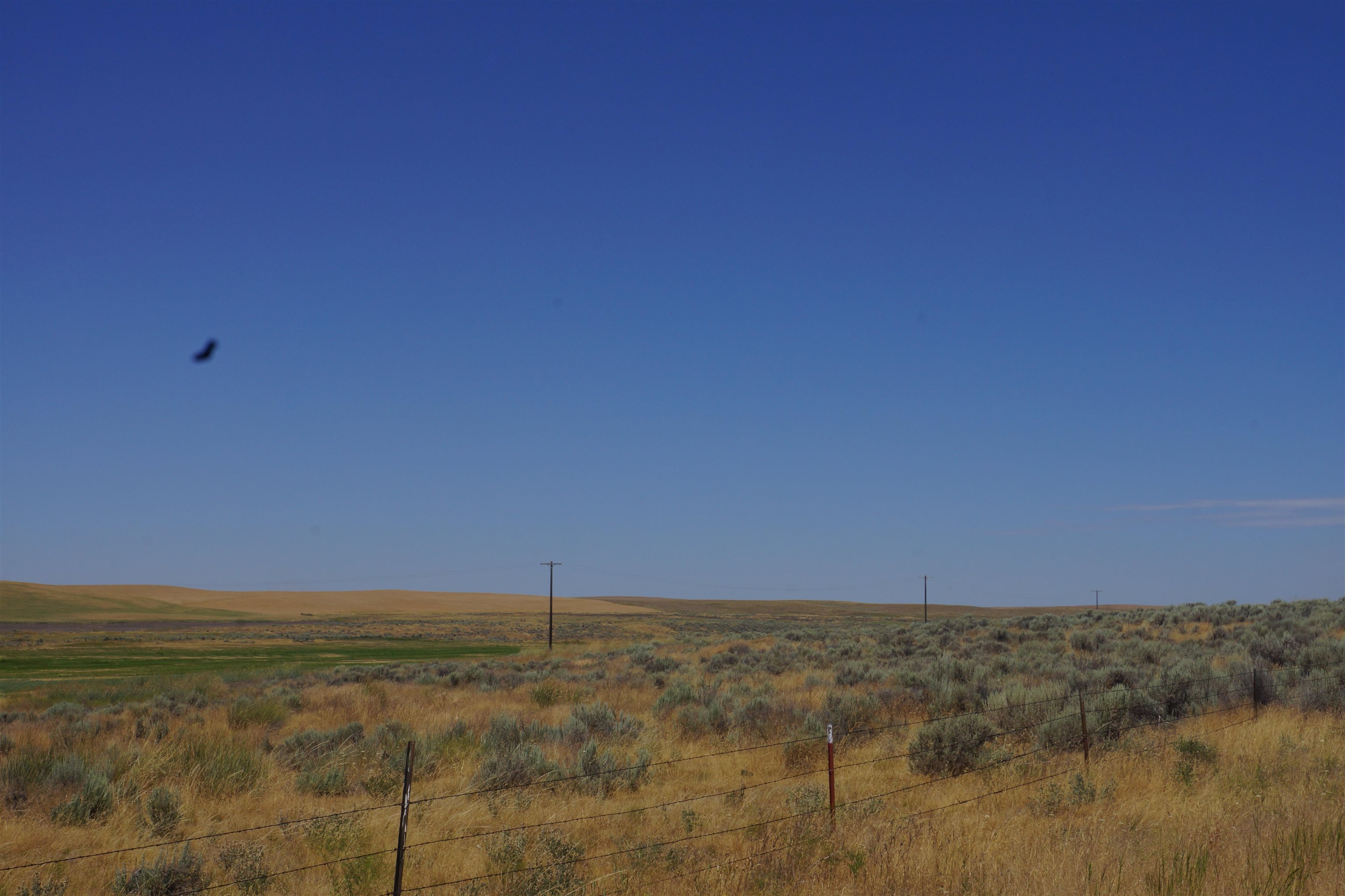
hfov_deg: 37.9
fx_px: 1961
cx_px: 672
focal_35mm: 52
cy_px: 448
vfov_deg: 25.8
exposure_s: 1/160
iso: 100
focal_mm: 35
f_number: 20
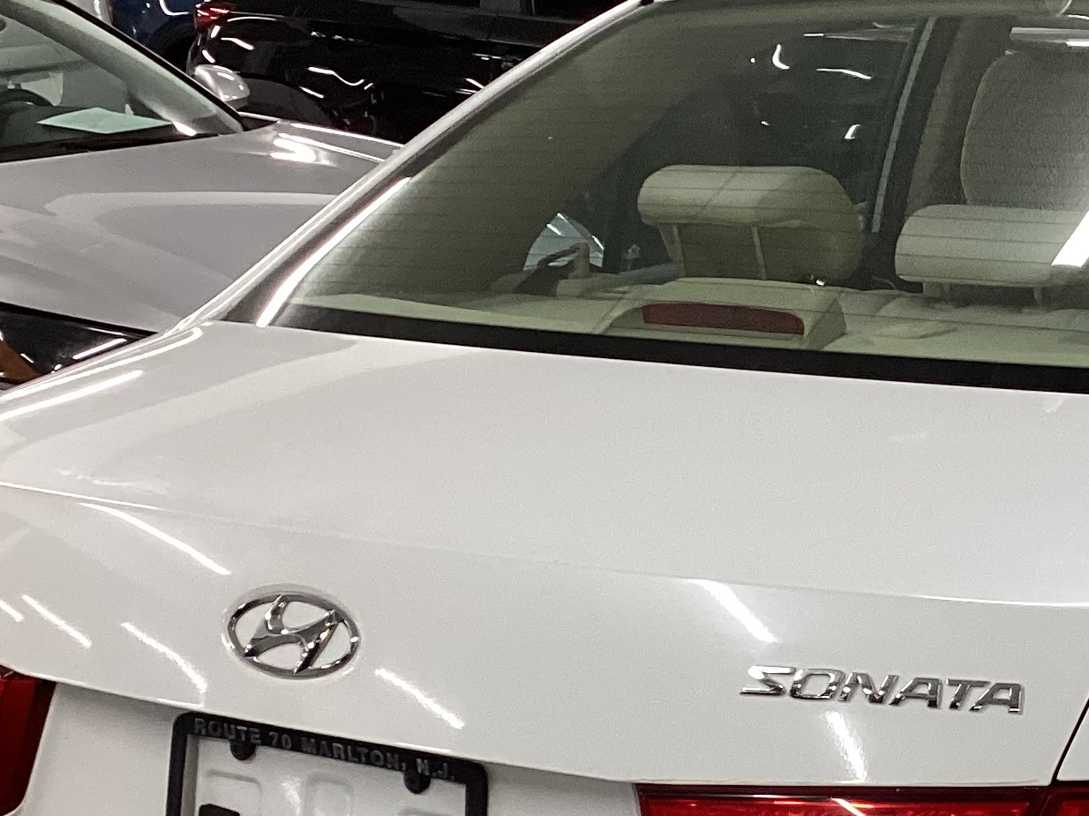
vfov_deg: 17.7
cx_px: 950
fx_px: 2579
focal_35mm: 82
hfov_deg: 23.3
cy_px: 749
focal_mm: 3.3
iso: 100
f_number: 2.4
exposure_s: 1/50
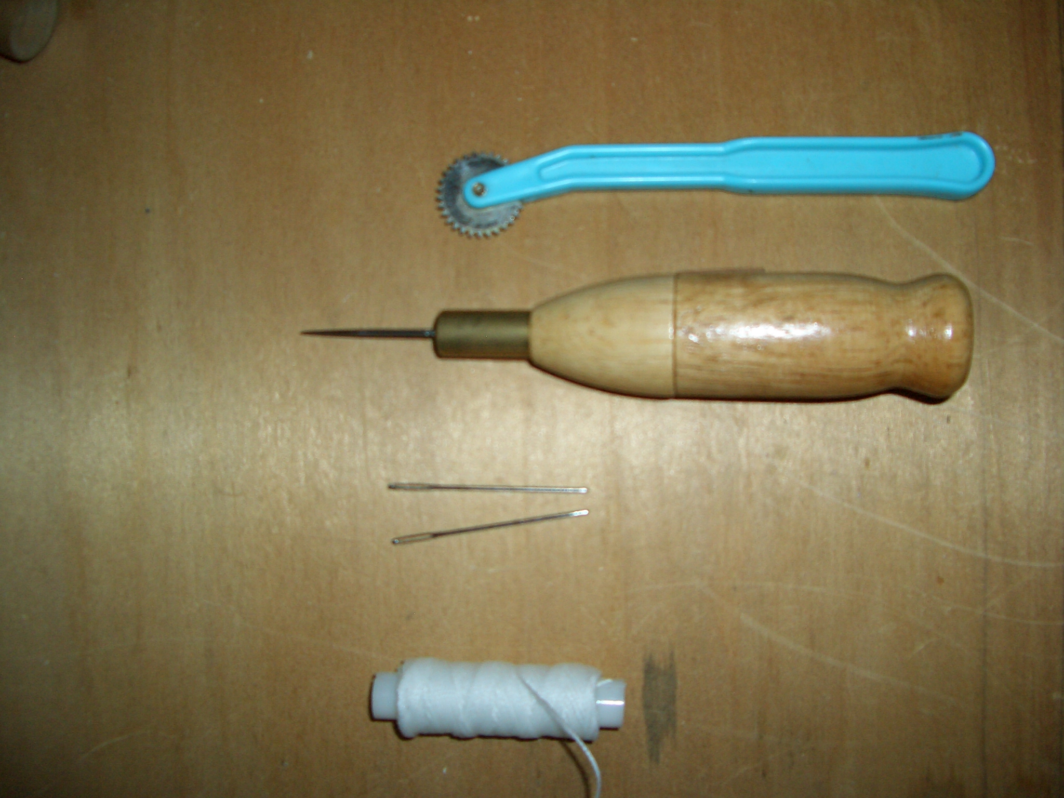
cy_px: 399
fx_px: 1076
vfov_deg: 40.7
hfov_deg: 52.6
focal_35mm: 35
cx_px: 532
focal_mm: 5.8
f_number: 2.6
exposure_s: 1/60
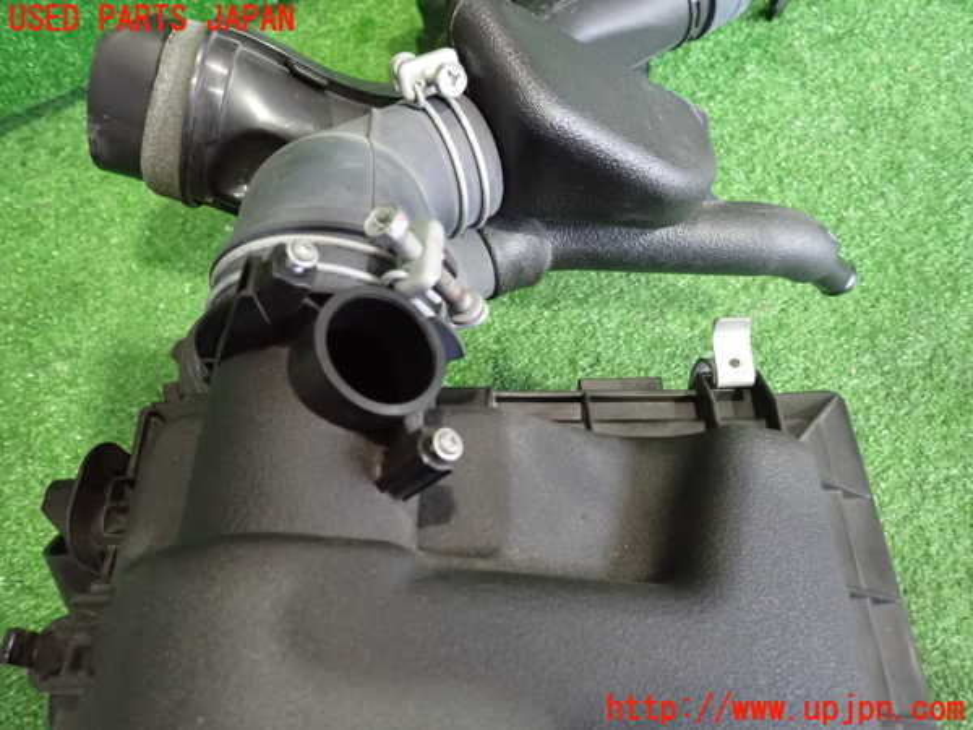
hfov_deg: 69.4
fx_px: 703
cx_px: 486
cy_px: 365
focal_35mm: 25
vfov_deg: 54.9
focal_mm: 4.5
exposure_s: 1/80
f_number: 2
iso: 1600
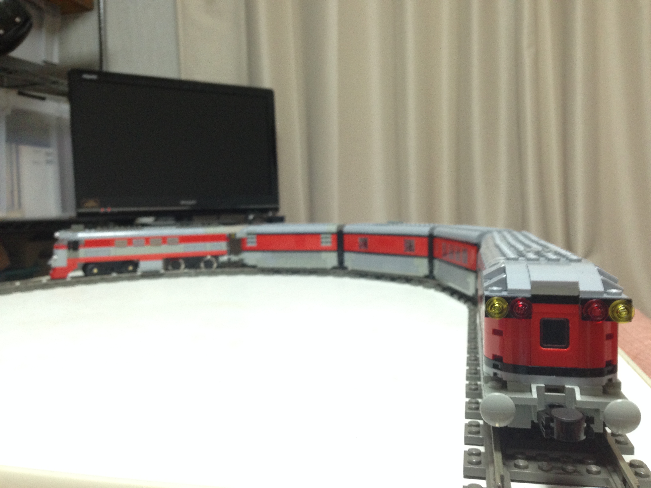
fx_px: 621
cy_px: 244
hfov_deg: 55.4
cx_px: 326
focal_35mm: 33
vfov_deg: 42.9
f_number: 2.4
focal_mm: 4.12
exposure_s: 1/20
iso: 160
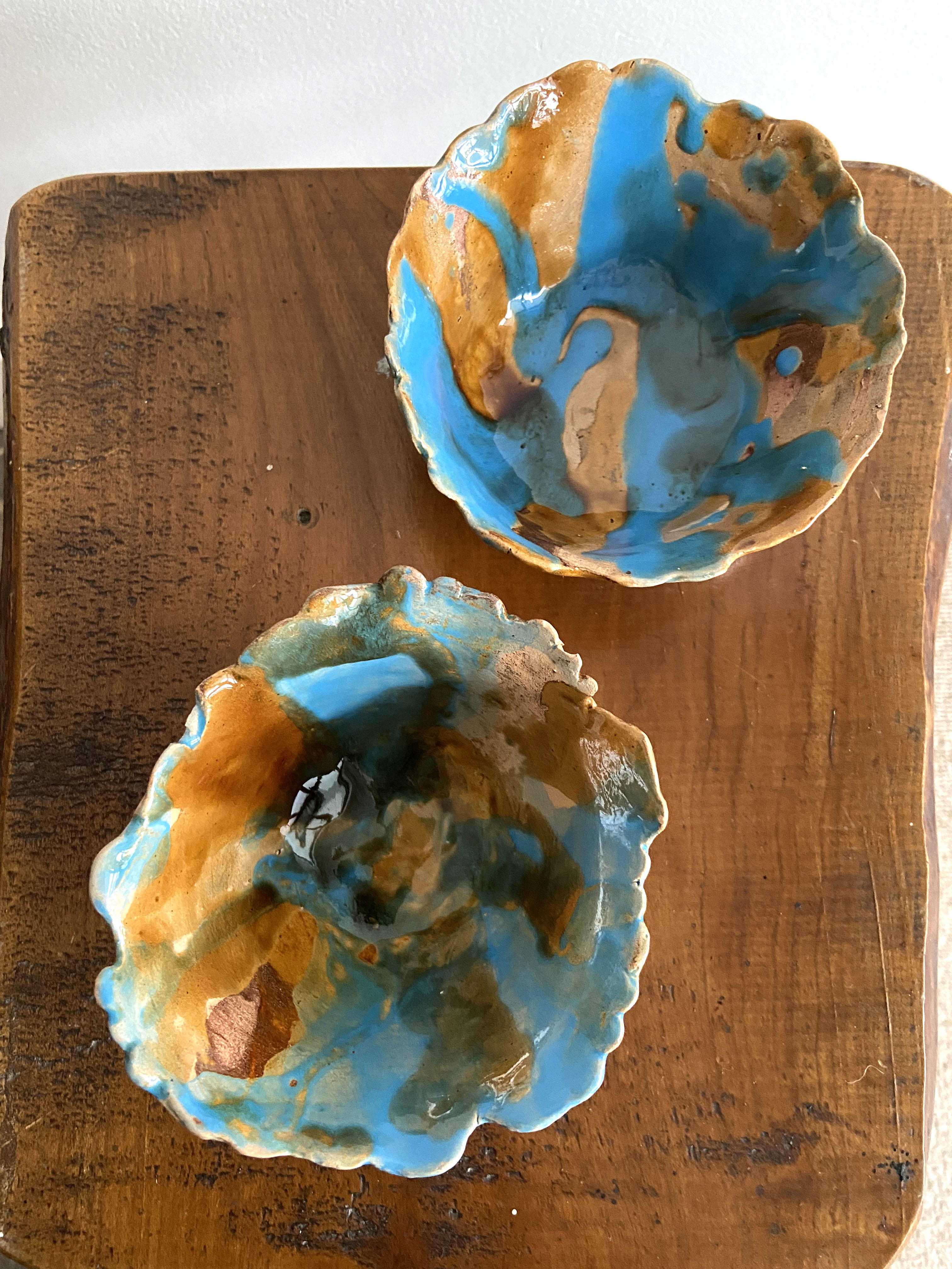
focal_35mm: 26
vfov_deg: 67.3
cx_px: 476
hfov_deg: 53.1
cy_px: 634
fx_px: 953
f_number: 1.8
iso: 640
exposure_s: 1/30
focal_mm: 4.25
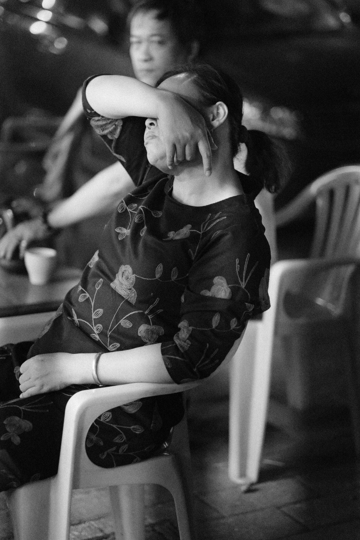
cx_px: 181
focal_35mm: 85
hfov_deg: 16.1
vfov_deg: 23.9
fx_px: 1275
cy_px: 271
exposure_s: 1/640
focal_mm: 56
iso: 12800
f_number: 1.2
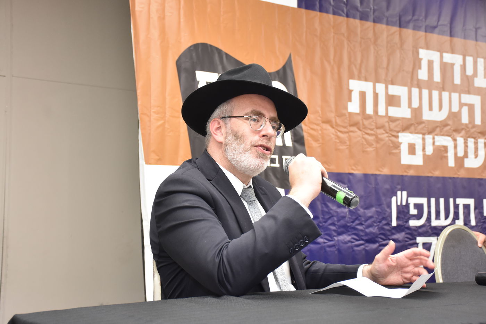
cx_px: 243
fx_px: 709
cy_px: 162
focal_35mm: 52
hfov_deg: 37.9
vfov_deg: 25.7
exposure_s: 1/80
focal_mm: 35
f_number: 5.6
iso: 1000
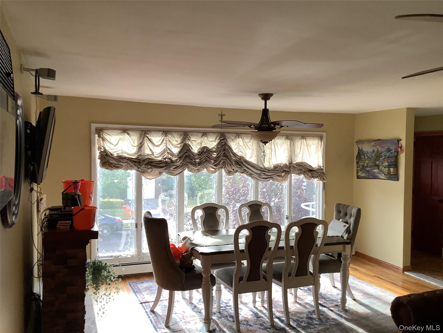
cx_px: 222
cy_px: 166
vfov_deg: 45.4
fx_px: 397
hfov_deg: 58.4
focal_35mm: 31
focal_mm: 3.3
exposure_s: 1/100
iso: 80
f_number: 2.4
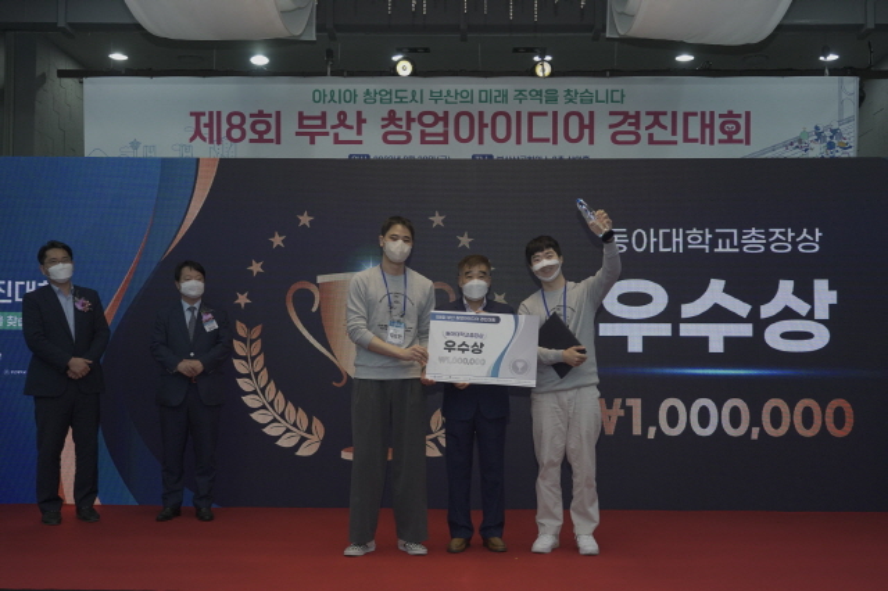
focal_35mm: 41
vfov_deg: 32.6
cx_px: 444
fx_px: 1011
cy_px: 296
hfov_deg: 47.4
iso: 1600
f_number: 4
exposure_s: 1/250
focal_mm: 41
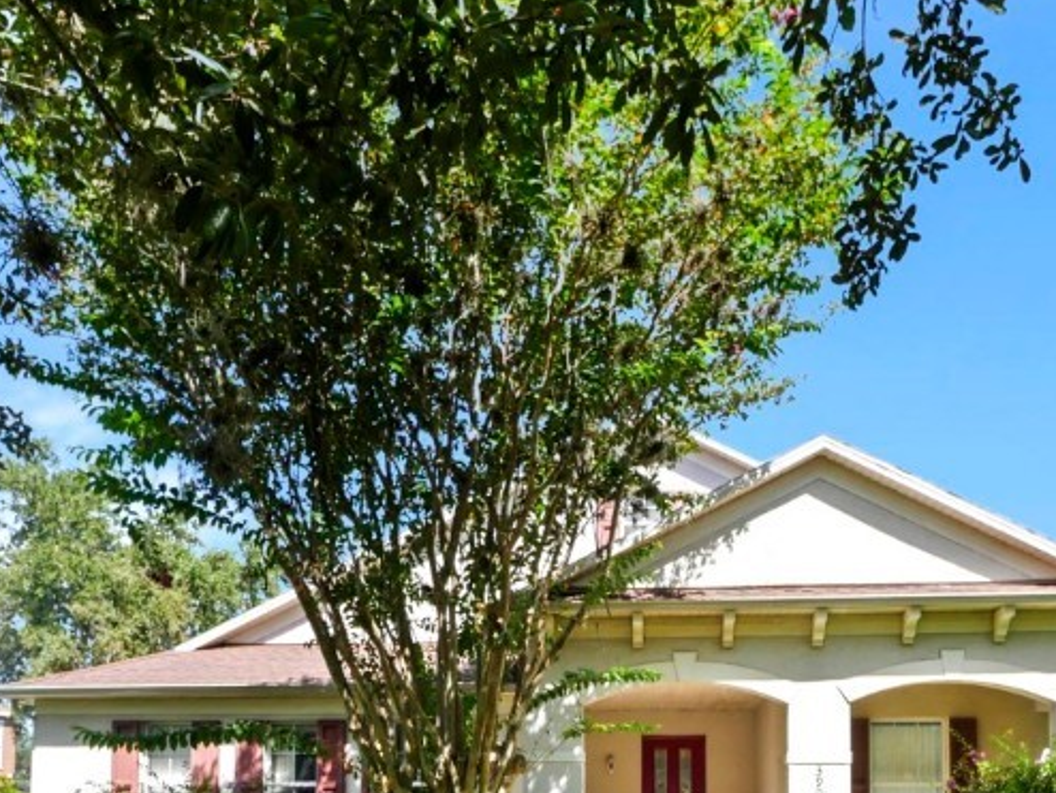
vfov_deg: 41.6
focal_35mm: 29
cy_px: 802
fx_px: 885
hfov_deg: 61.3
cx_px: 614
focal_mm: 7
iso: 200
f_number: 6.3
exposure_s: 1/320
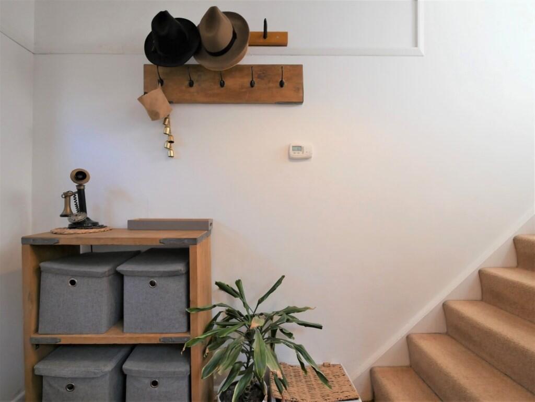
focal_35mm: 14
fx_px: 216
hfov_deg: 102.0
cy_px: 201
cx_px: 268
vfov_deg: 85.7
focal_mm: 7
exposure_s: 1/60
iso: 500
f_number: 4
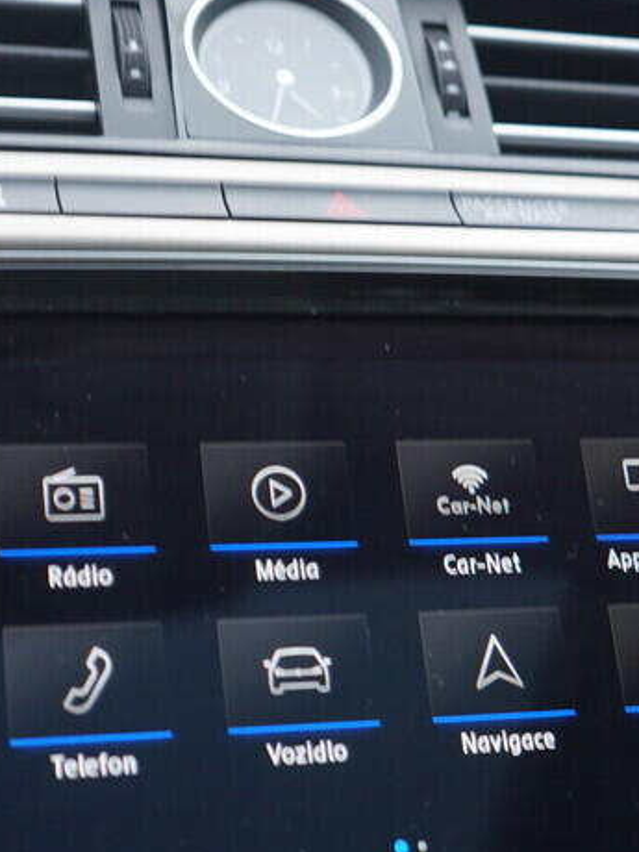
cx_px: 343
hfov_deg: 19.1
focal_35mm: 77
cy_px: 486
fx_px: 1895
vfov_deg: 25.3
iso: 160
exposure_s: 1/40
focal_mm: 24
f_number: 2.8
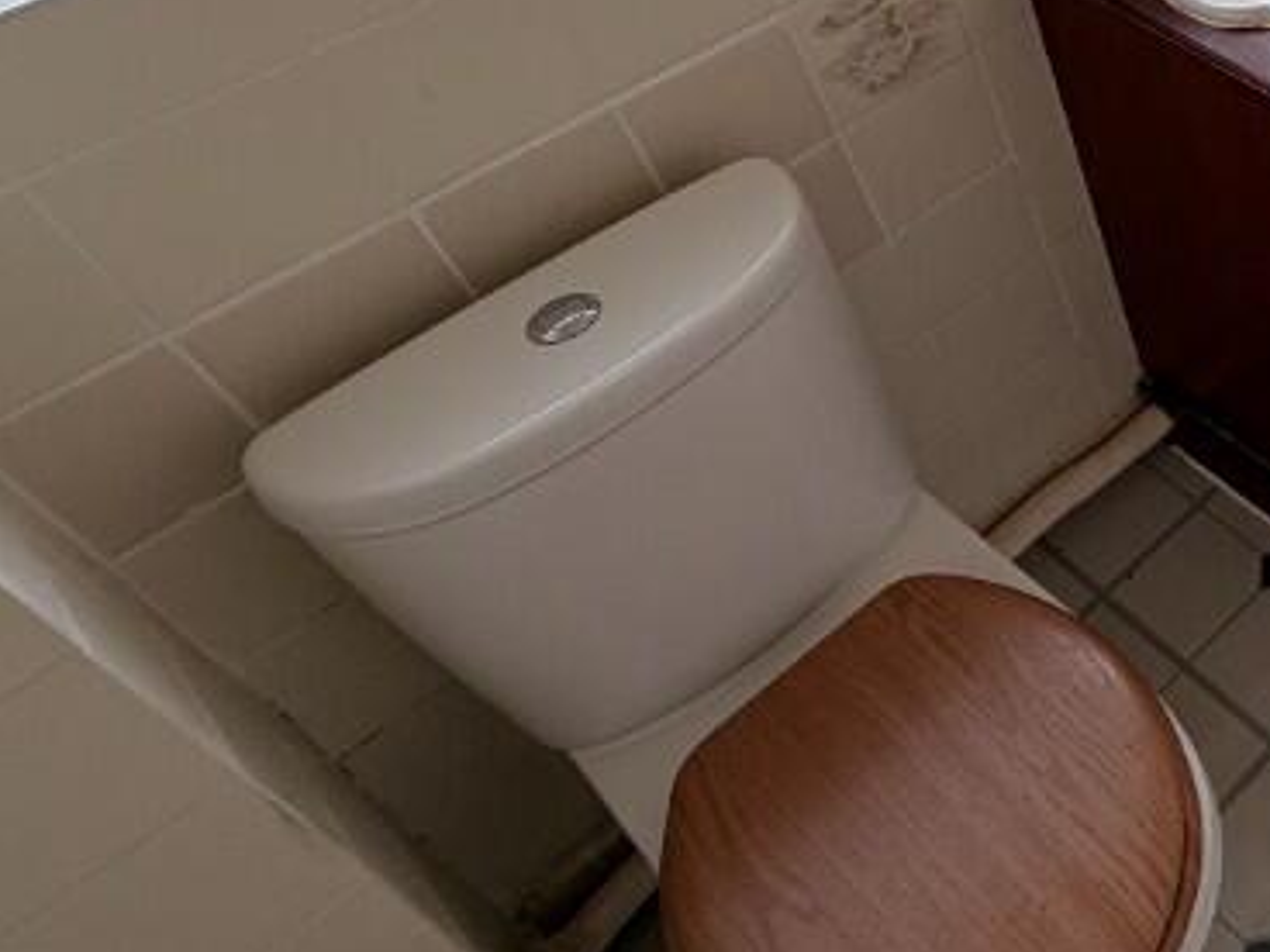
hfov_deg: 35.3
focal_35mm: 39
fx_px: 1431
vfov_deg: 33.3
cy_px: -28
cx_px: 1598
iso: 50
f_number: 2.2
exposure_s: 1/121
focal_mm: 2.22
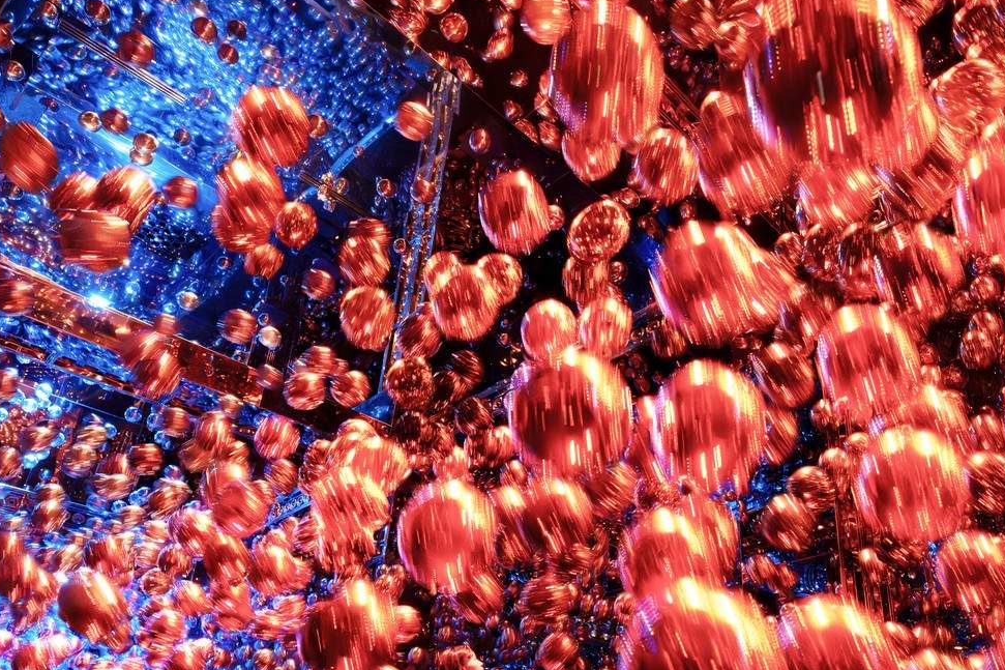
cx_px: 655
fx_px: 781
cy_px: 563
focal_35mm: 28
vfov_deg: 43.6
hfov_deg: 64.1
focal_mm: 16
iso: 8000
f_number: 5.6
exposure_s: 1/40
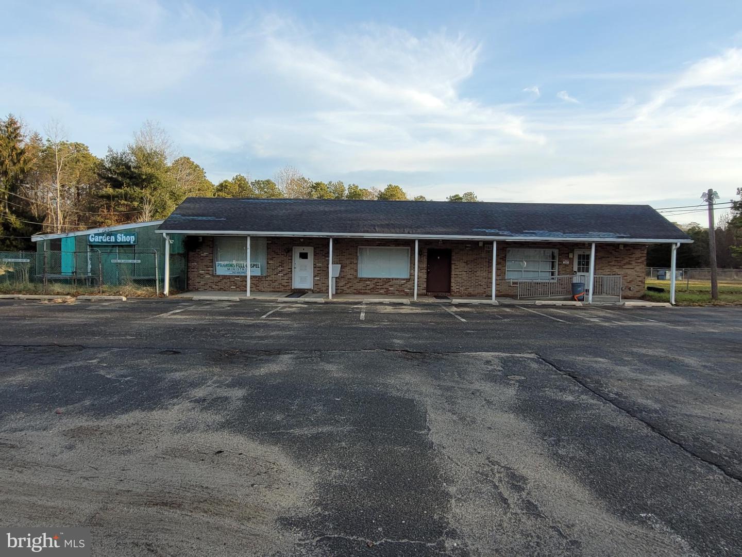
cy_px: 278
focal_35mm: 13
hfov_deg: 106.2
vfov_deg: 89.9
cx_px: 371
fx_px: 279
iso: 40
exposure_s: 1/599
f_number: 2.2
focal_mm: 1.74
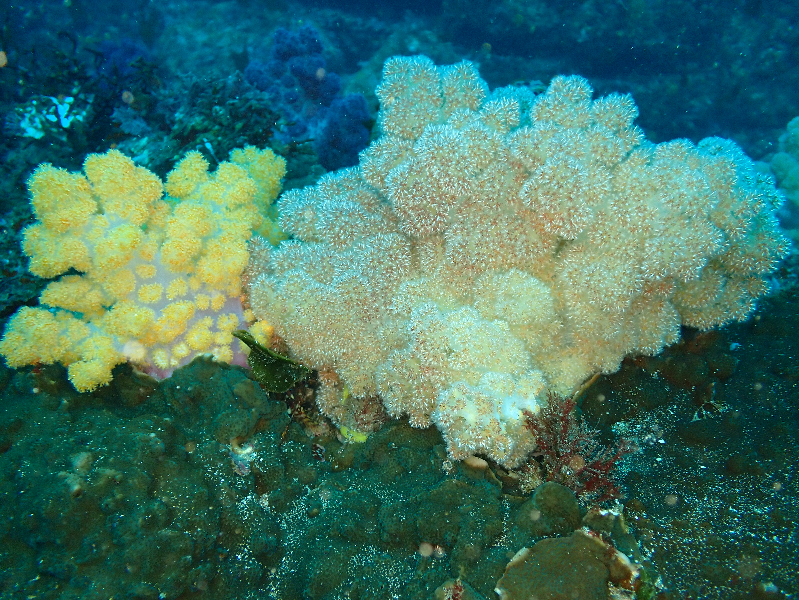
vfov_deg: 46.8
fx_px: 692
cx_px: 400
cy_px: 300
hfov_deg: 60.0
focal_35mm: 30
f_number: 2.3
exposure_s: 1/250
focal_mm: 5.4
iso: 200
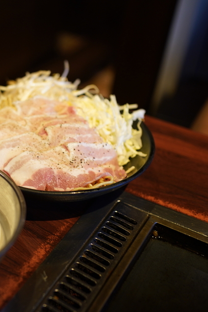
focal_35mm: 53
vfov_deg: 37.5
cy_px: 157
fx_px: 459
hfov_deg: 24.3
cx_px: -4
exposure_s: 1/40
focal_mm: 35
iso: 200
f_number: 2.2
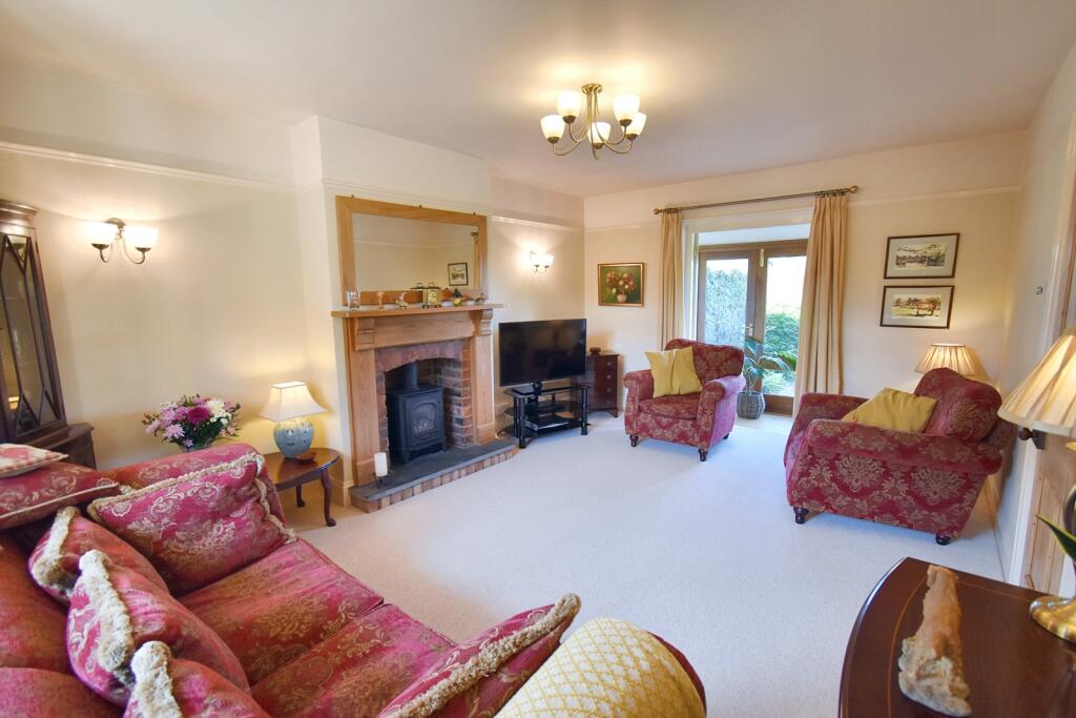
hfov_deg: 100.4
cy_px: 359
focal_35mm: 15
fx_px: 448
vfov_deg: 77.3
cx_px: 538
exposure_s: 1/80
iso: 400
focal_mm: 10
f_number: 4.5
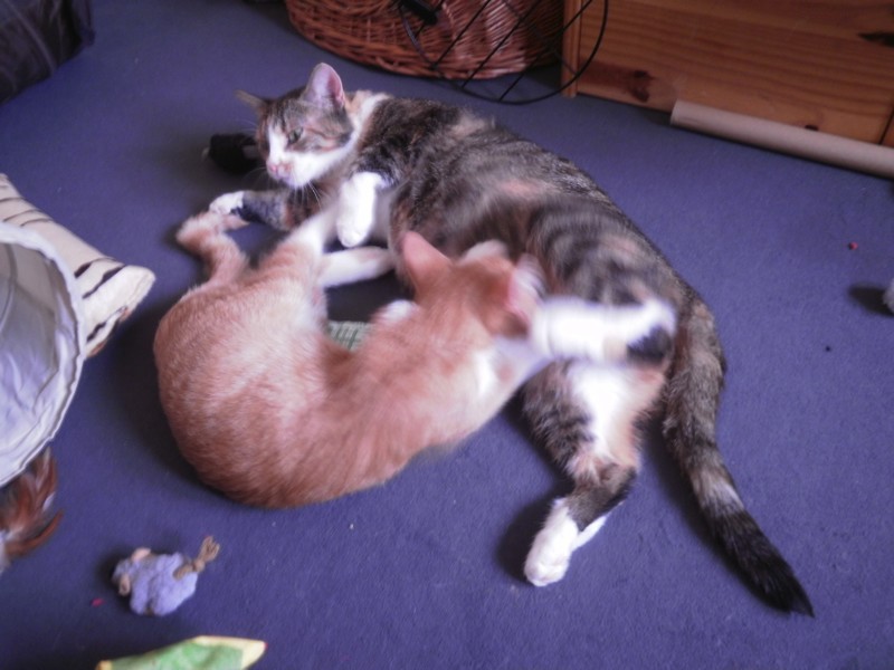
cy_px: 335
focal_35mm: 31
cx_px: 447
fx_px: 801
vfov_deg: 45.4
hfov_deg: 58.4
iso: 125
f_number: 2.9
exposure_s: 1/5
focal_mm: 5.45
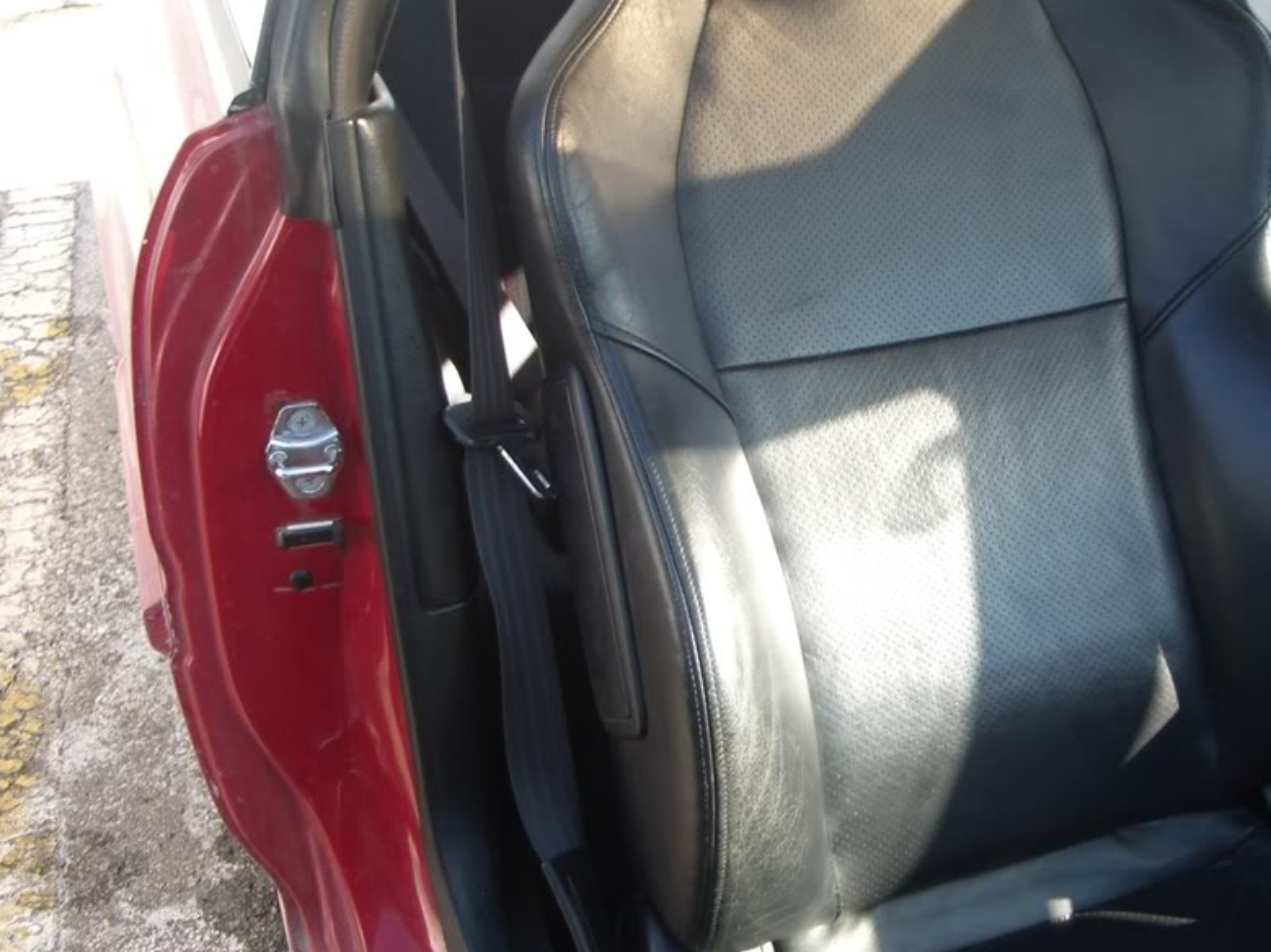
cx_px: 801
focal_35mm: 46
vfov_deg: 31.5
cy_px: 414
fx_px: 1689
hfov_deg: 40.9
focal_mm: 5.8
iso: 80
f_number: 2.6
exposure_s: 1/100
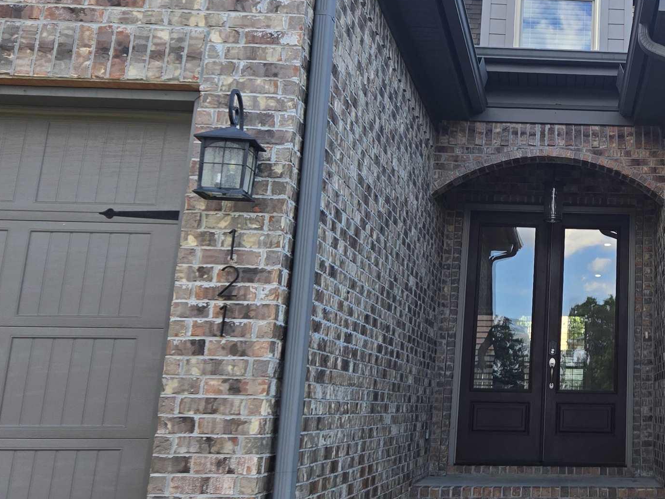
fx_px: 980
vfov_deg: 28.4
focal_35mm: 51
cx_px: 627
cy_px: 162
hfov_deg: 34.8
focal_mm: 5.4
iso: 25
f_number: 1.8
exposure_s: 1/425
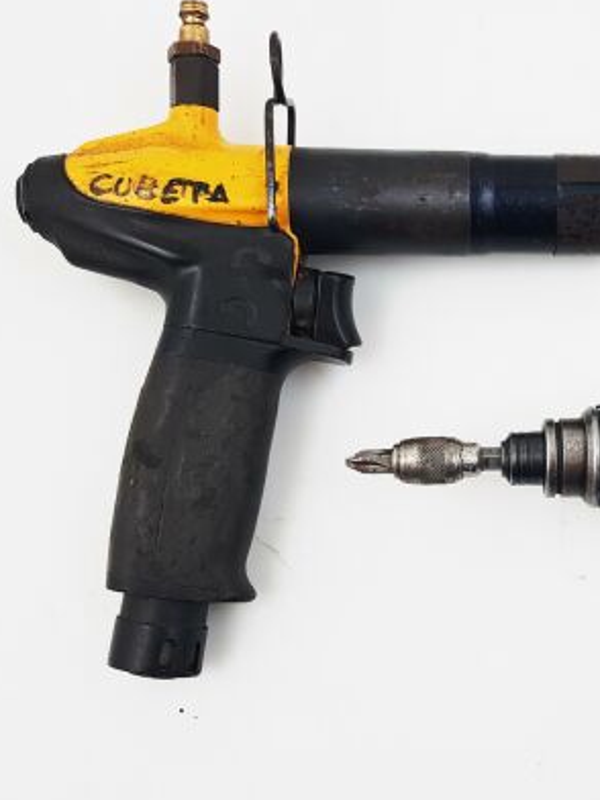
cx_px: 606
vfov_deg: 37.4
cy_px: 472
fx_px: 1179
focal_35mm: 51
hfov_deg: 26.9
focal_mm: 4.2
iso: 64
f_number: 1.7
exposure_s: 1/100
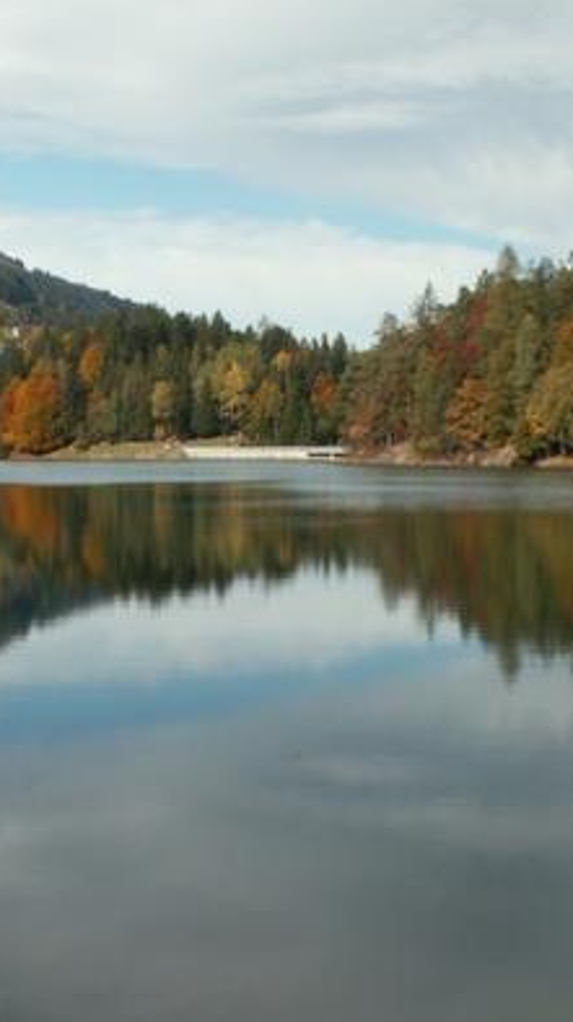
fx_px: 1678
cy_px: 516
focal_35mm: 62
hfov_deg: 19.4
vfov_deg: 33.9
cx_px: 239
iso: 50
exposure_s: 1/125
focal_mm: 5.86
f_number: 8
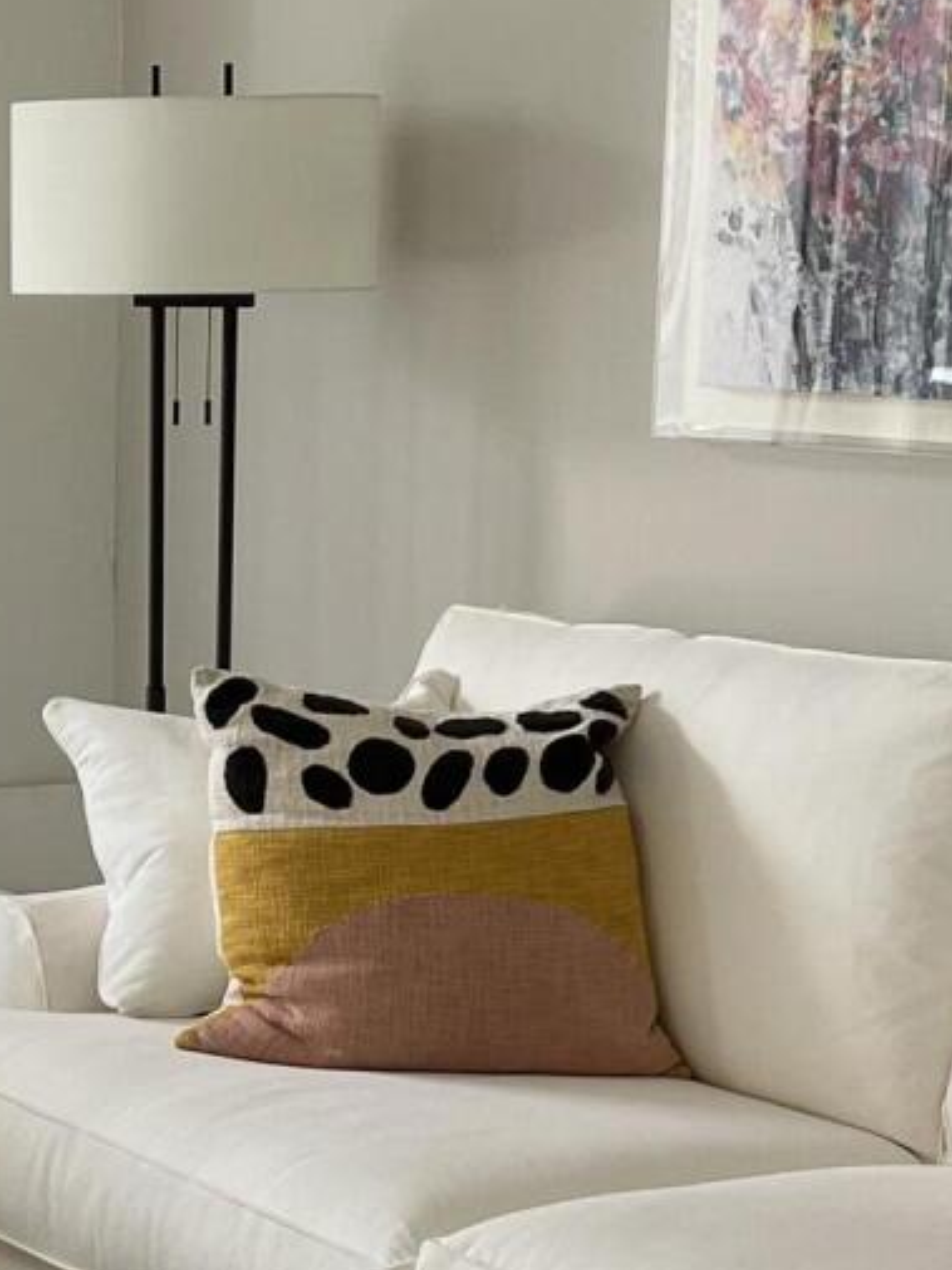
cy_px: 1147
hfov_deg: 14.2
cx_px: 43
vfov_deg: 18.7
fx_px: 3775
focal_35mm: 103
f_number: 1.5
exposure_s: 1/120
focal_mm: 5.7
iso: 80
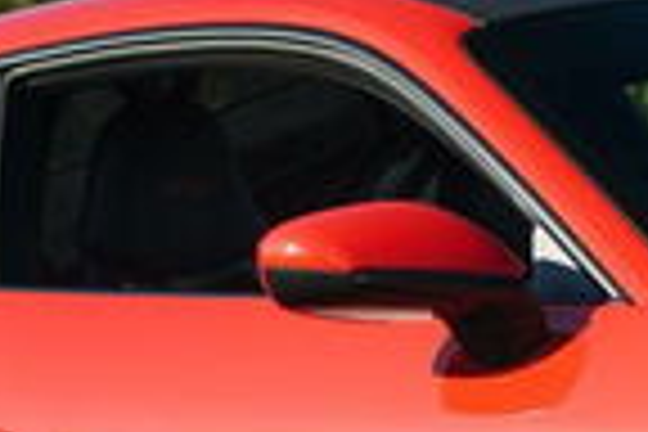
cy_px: 666
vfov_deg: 2.3
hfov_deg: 3.4
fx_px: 10745
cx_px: 1044
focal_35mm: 597
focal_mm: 84
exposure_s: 1/1000
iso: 100
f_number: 2.8
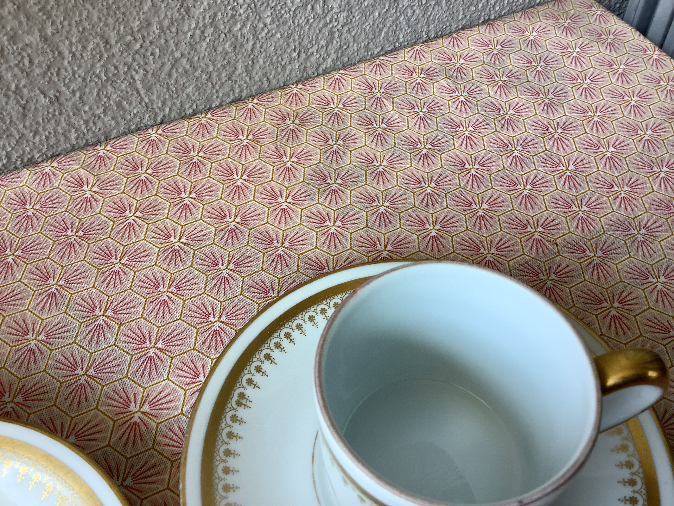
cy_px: 253
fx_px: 604
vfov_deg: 45.4
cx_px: 337
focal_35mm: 31
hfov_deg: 58.4
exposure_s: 1/100
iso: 25
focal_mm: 3.3
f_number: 2.4
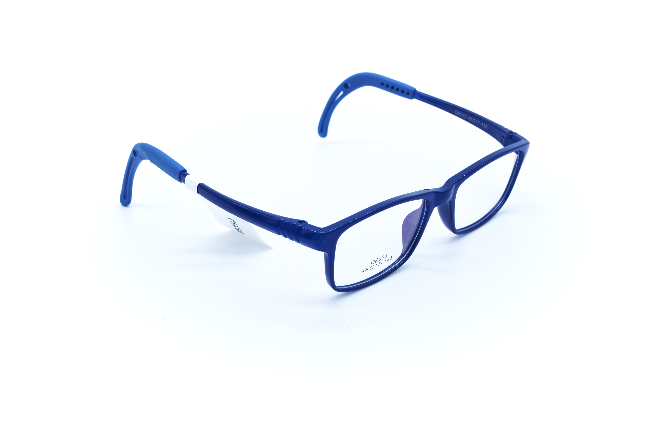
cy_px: 223
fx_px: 762
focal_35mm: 41
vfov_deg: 32.6
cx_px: 334
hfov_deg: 47.4
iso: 100
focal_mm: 41
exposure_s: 1/20
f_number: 16
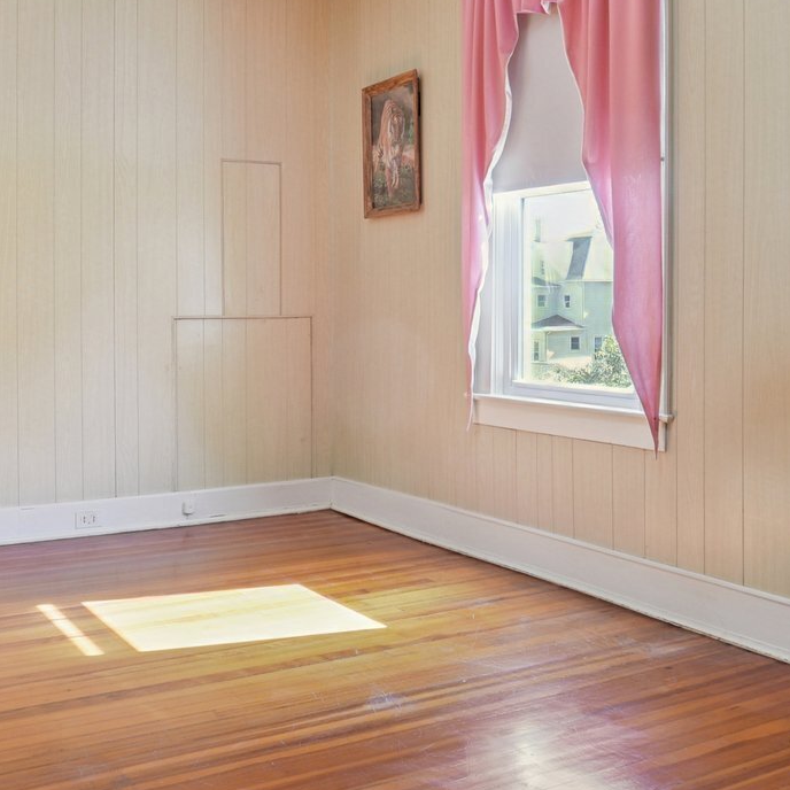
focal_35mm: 43
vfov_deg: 38.9
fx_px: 1110
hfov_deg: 39.2
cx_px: 402
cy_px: 291
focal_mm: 17
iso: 400
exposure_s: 1/8
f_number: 11
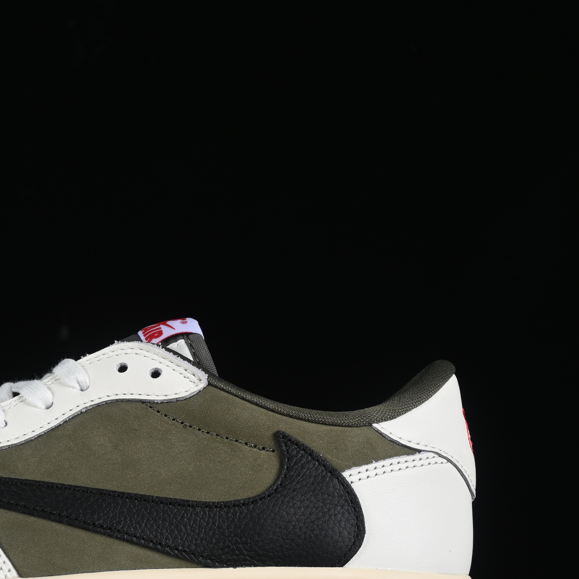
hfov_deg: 12.5
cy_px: 393
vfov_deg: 12.5
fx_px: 2630
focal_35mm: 139
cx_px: 42
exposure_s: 1/80
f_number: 8
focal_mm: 50
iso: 160
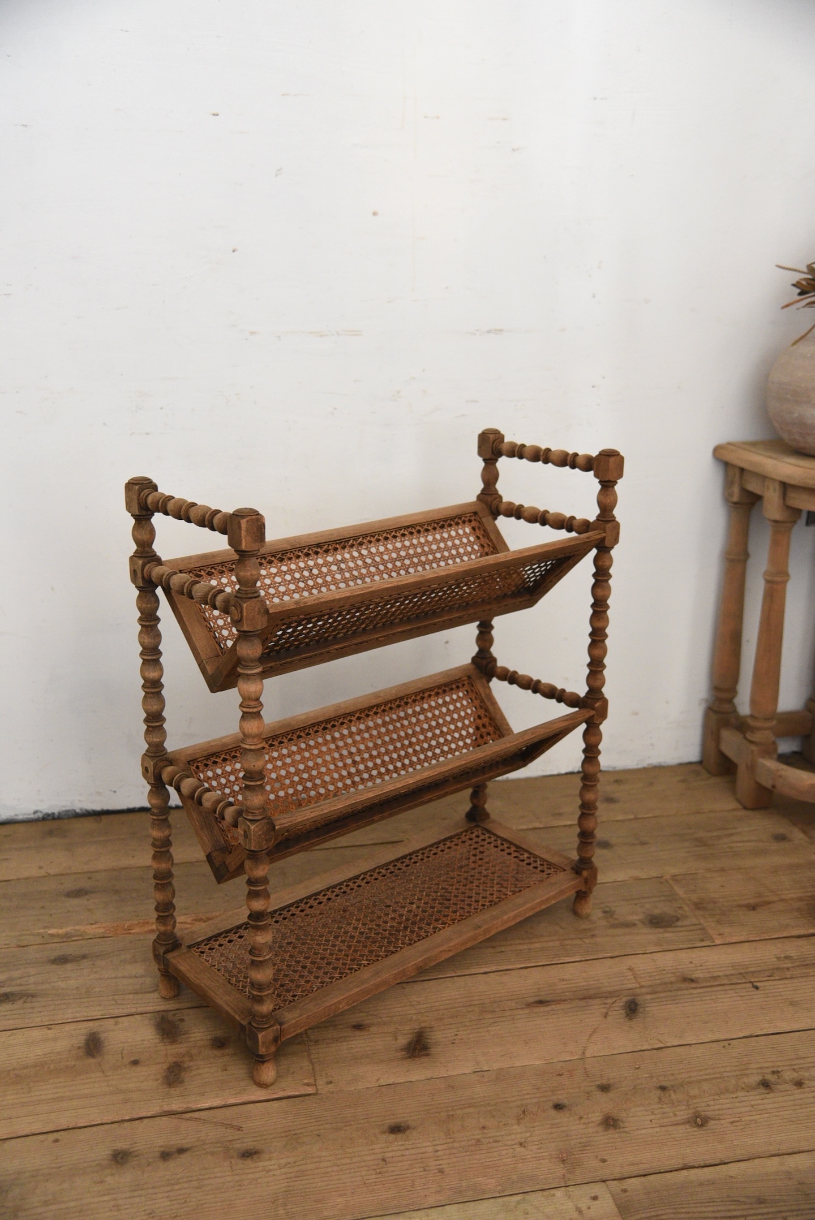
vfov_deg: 54.4
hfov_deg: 37.9
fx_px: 1187
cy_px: 610
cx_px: 408
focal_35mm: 35
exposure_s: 1/40
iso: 2500
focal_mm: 35
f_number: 4
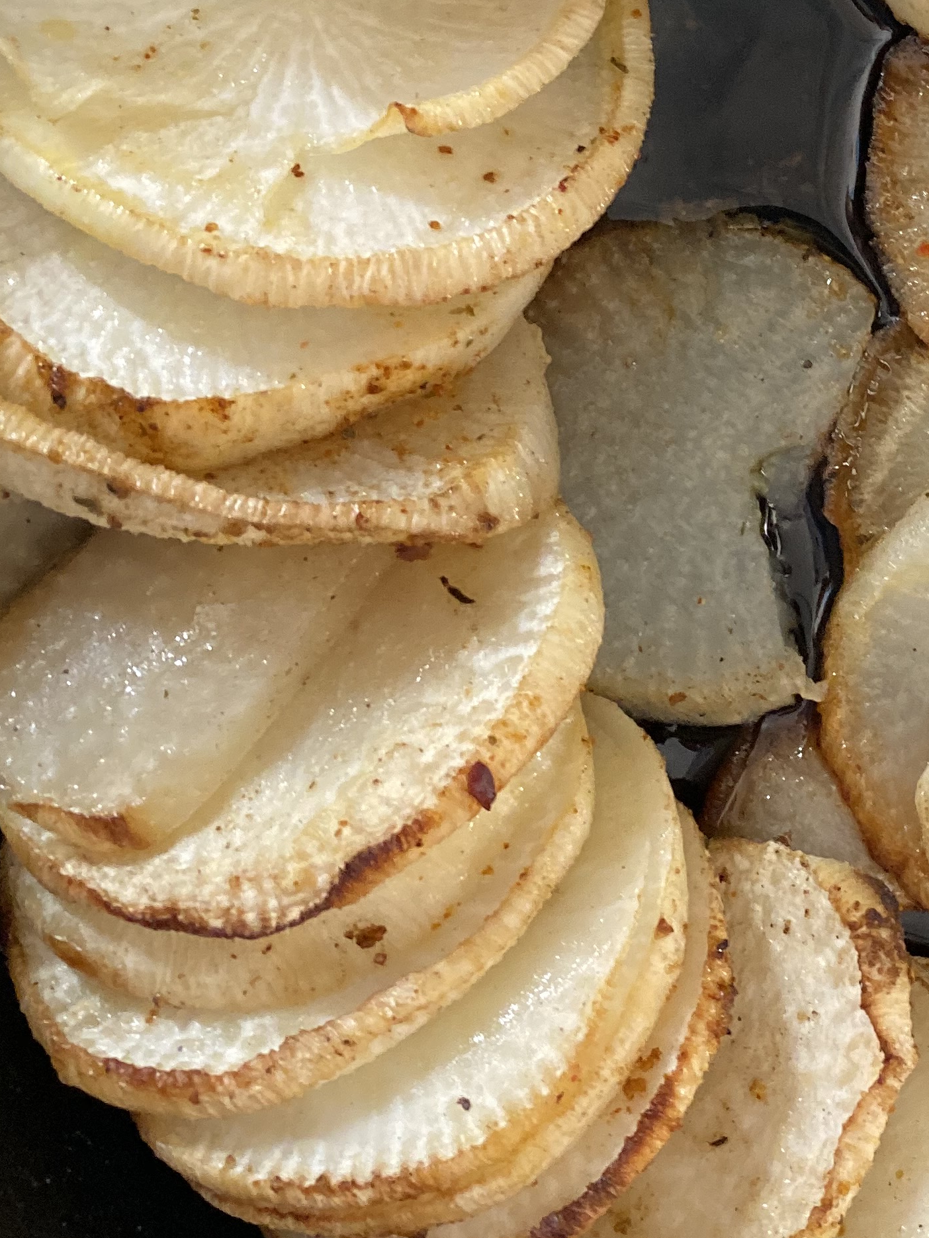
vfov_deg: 34.1
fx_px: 2004
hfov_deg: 24.7
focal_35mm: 56
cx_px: 965
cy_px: 433
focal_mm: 4.25
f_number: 1.8
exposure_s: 1/60
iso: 320
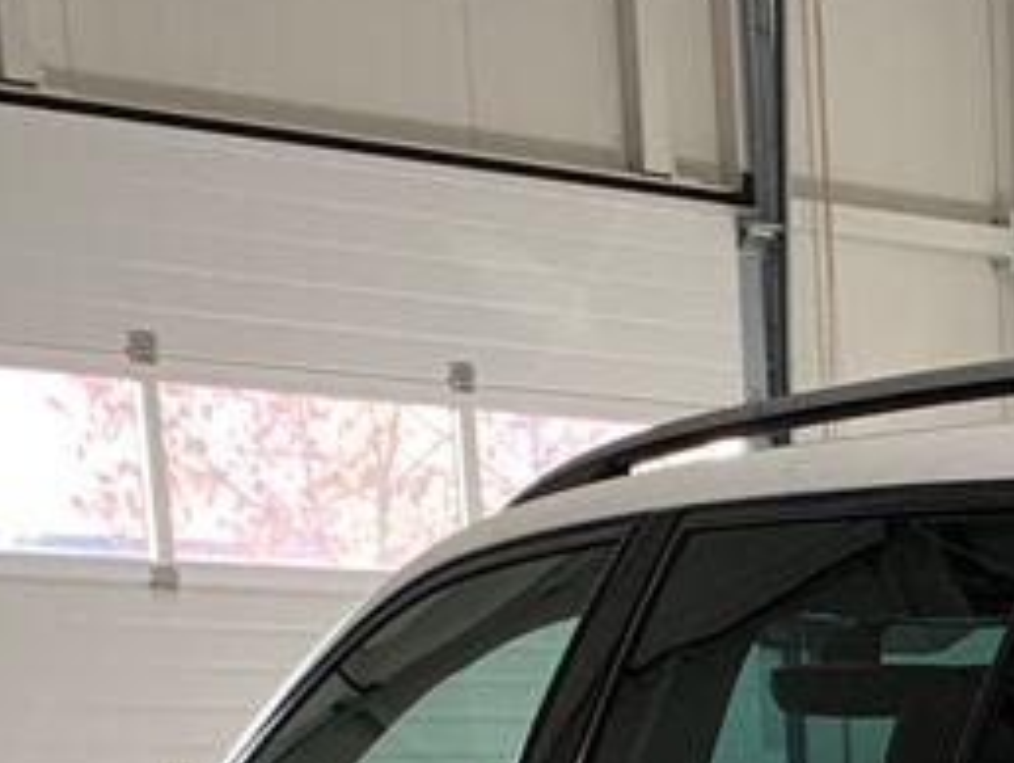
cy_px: 1483
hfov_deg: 16.5
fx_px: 3020
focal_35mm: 103
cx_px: 1721
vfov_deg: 12.7
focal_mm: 4.25
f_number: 1.8
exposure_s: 1/70
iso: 100
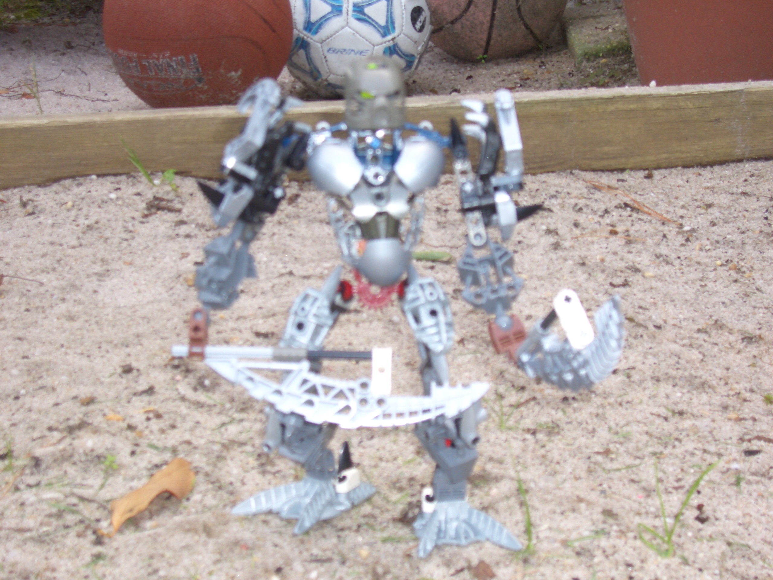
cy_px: 290
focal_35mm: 62
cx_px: 386
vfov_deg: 23.7
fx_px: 1385
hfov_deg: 31.2
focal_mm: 10.2
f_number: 3.5
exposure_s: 1/60
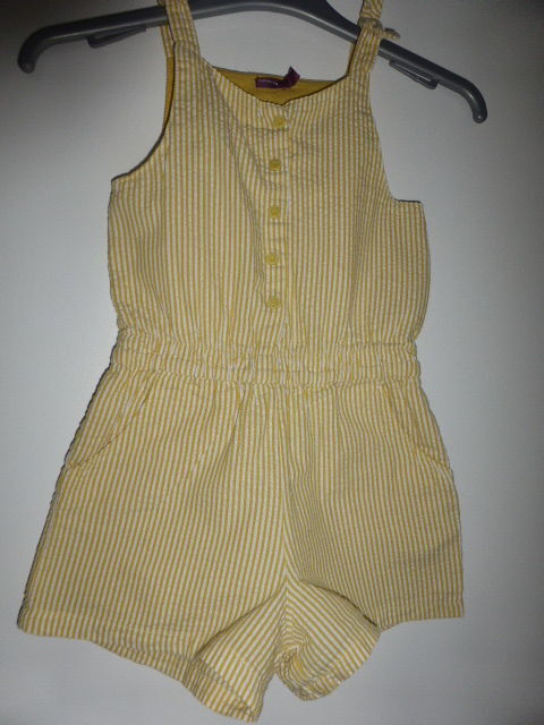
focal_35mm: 24
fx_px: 503
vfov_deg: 71.6
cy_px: 362
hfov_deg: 56.8
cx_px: 272
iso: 100
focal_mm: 4.3
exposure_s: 1/60
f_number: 3.3
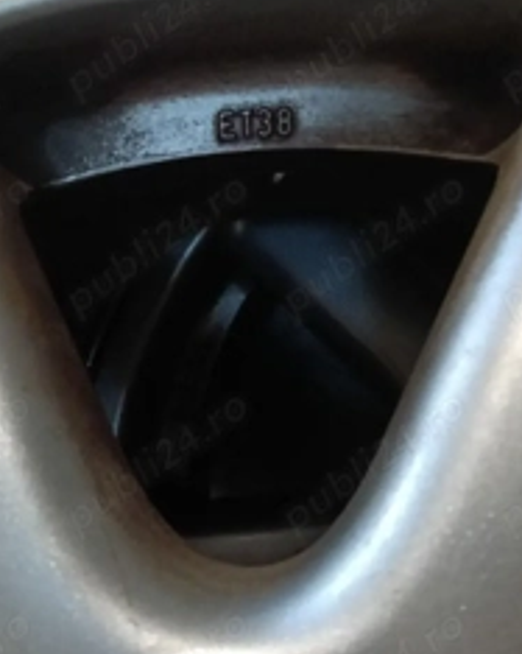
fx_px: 870
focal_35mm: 45
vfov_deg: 41.1
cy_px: 277
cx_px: 212
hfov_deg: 33.3
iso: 1250
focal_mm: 3.98
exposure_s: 1/25
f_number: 1.8
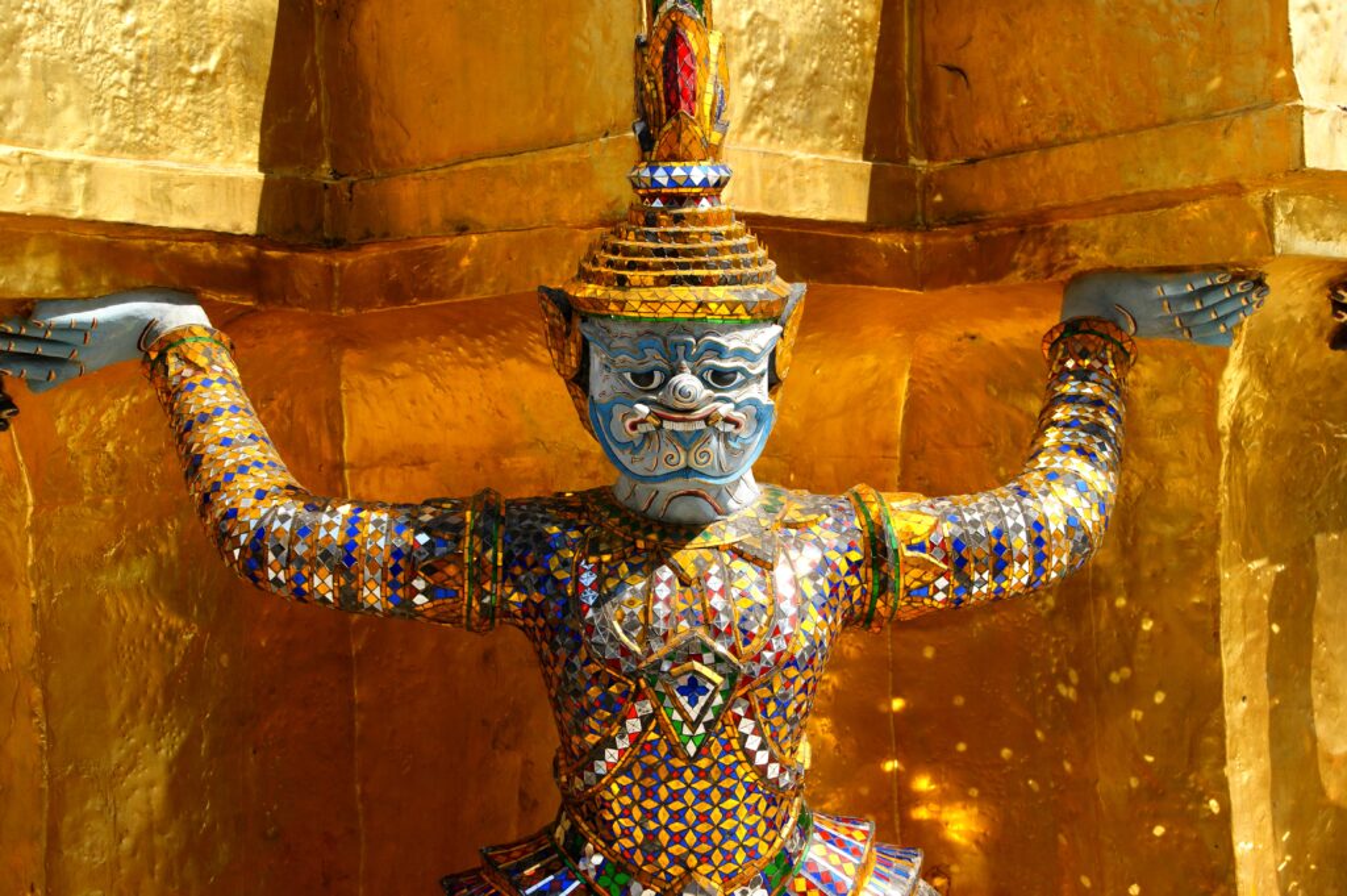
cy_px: 448
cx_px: 674
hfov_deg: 24.6
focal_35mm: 82
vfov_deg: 16.5
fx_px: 3084
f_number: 7.1
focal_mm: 55
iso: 100
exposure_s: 1/200
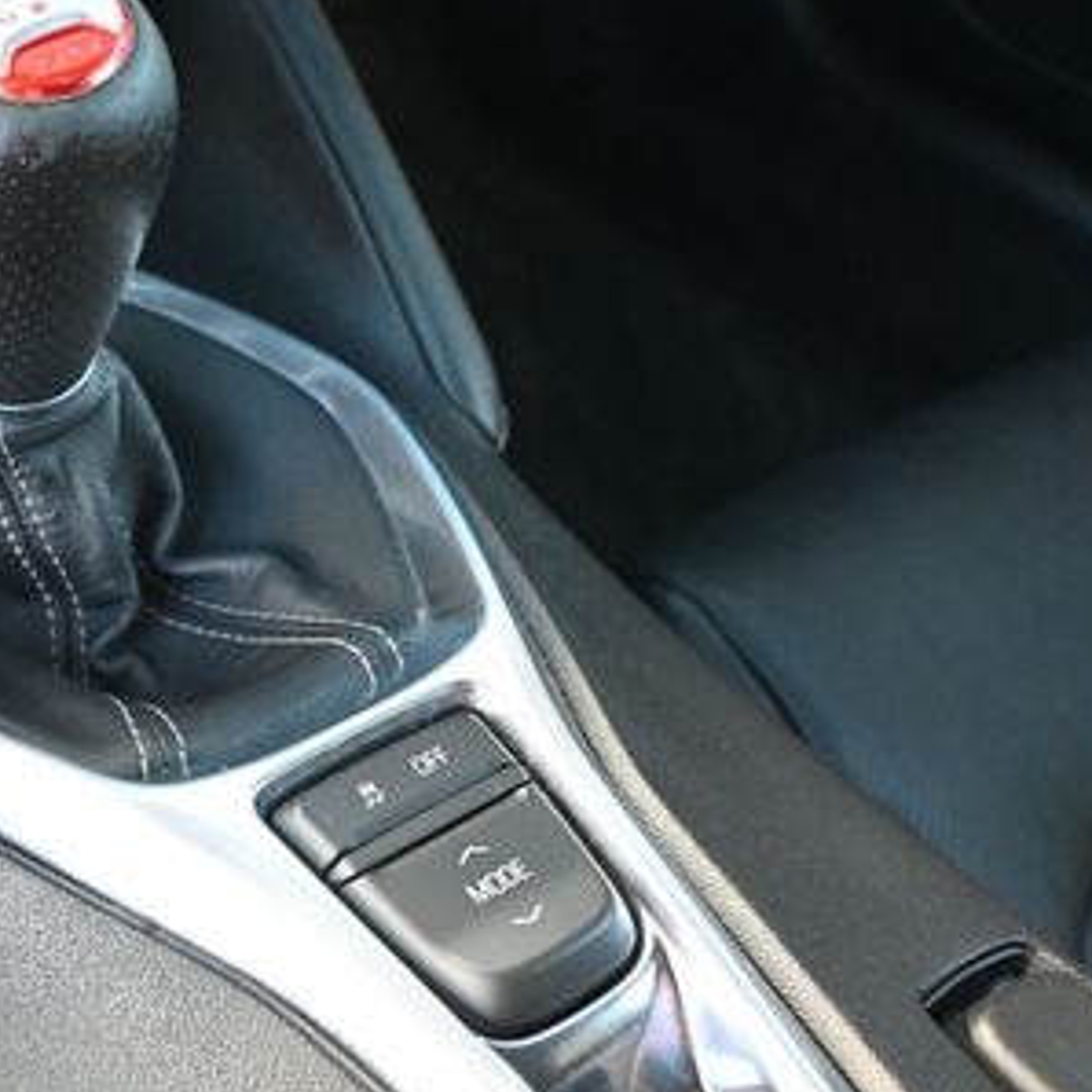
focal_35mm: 52
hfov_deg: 31.5
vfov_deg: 32.8
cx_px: 139
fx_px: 1853
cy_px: 623
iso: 2200
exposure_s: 1/125
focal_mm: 19
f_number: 3.8
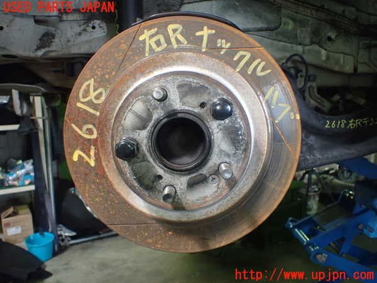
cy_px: 142
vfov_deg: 46.8
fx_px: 327
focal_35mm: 30
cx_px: 188
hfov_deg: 60.0
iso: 500
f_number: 2.3
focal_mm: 5.4
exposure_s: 1/125
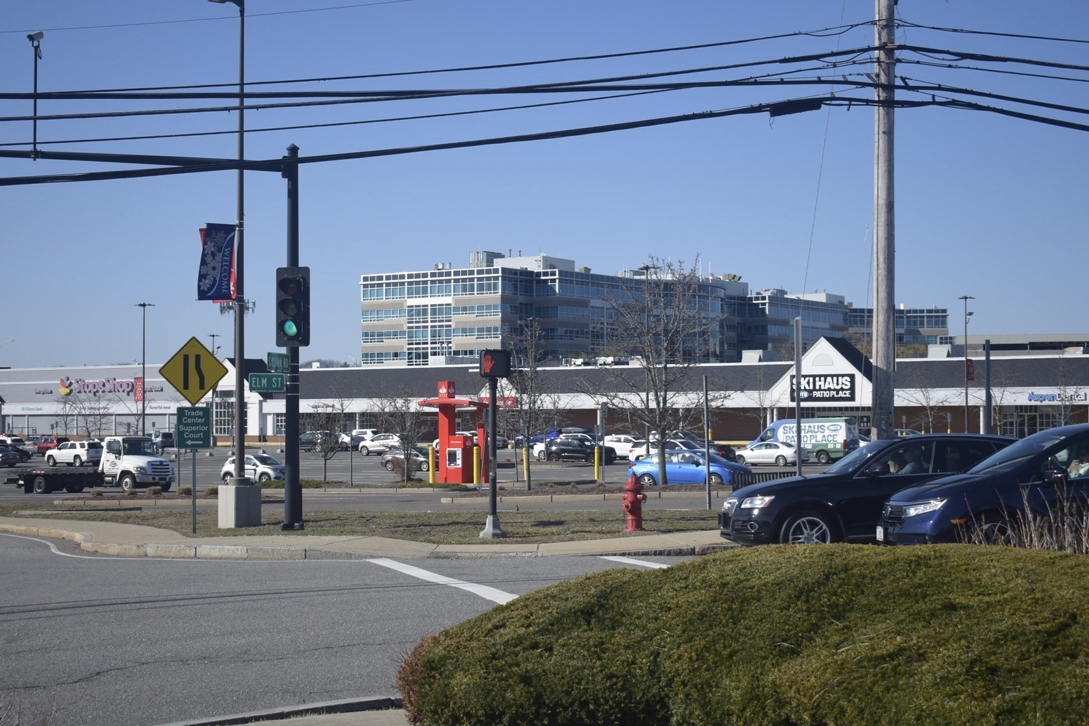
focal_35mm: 57
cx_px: 538
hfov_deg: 35.3
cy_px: 355
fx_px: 1712
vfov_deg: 23.9
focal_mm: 31
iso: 200
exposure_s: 1/2000
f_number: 4.2
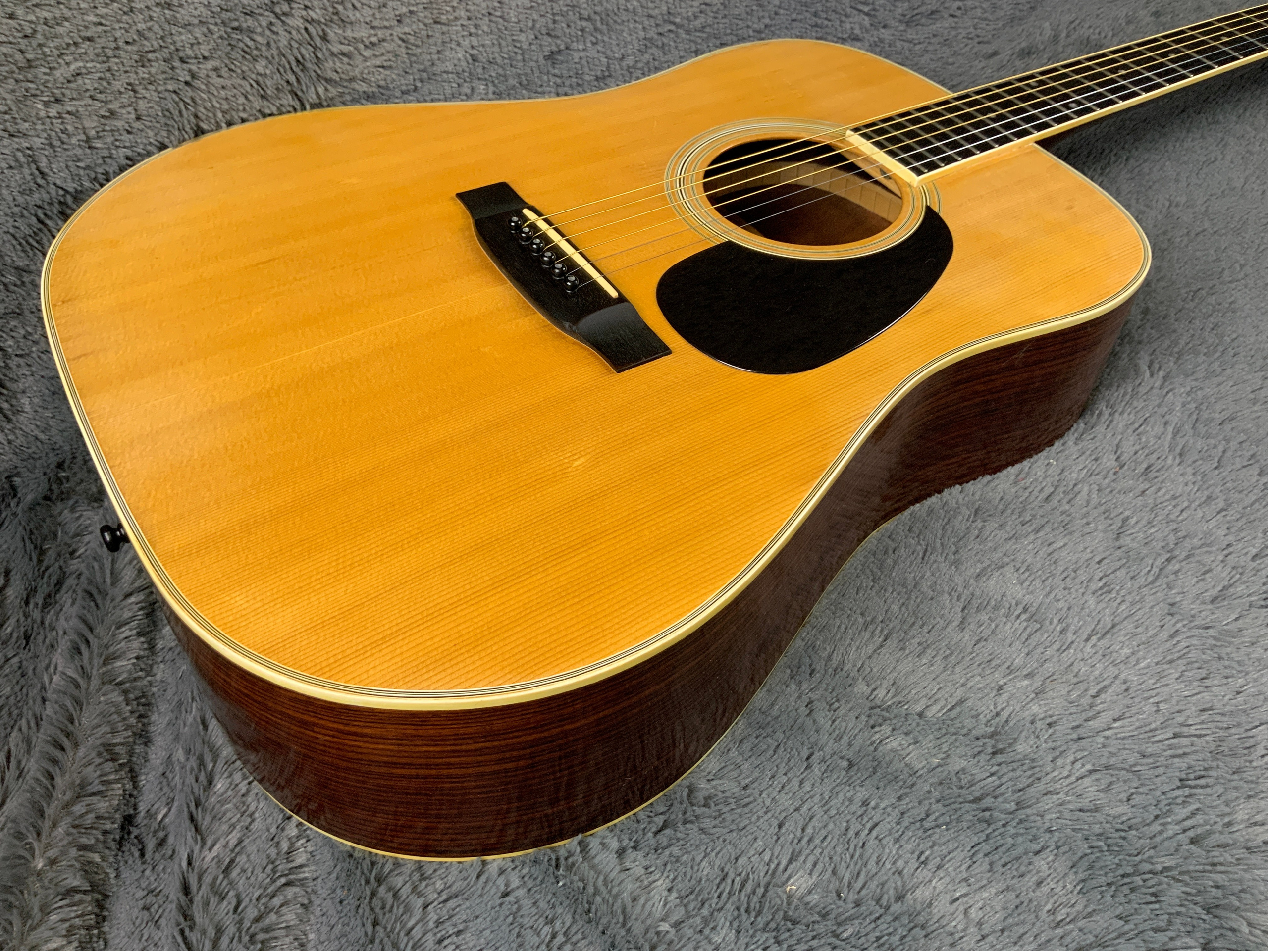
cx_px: 634
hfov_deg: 61.7
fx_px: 1062
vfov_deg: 48.2
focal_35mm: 29
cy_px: 476
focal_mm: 3
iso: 50
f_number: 1.8
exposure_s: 1/50
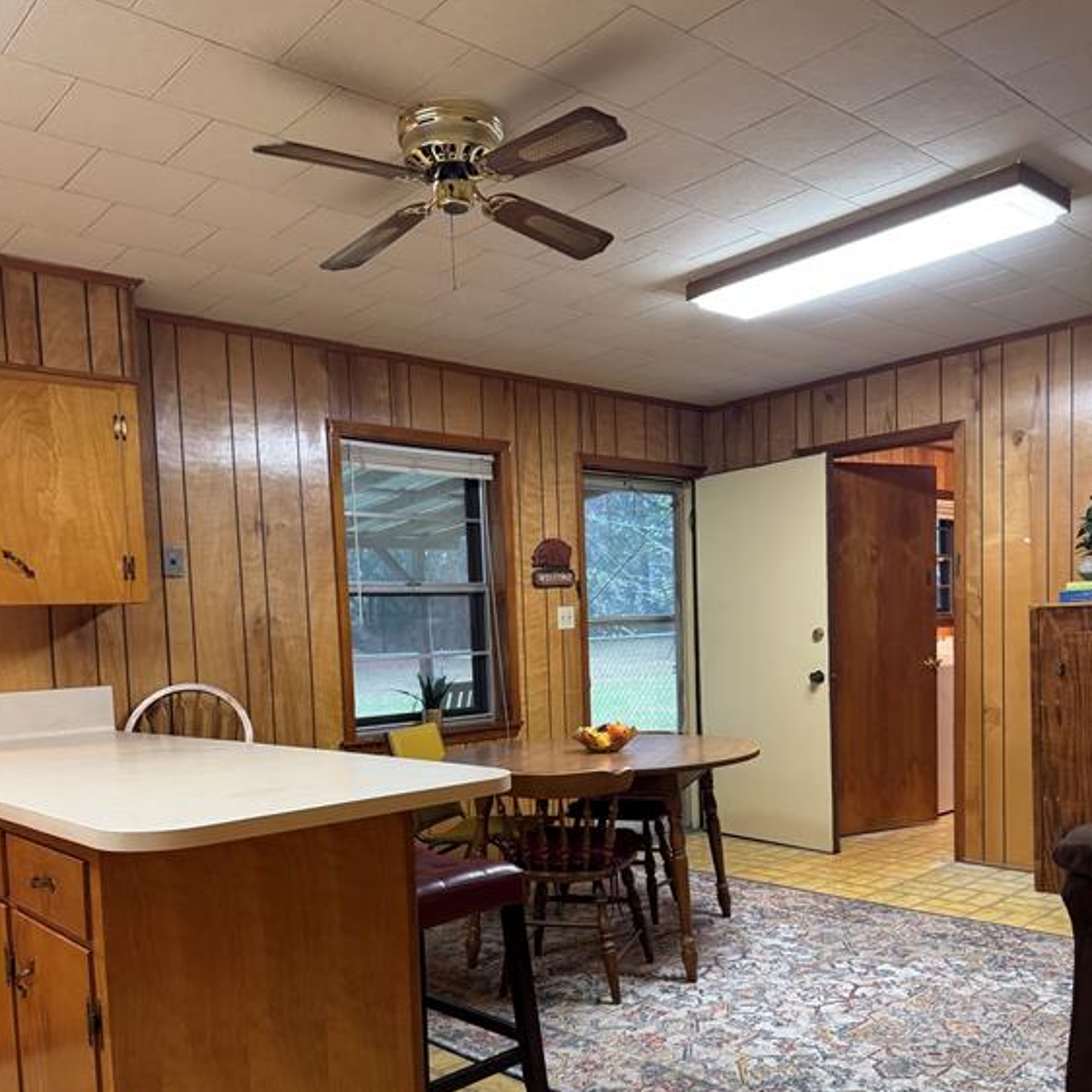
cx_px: 546
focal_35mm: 29
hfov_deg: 55.6
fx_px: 1035
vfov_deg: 54.7
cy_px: 707
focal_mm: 6.76
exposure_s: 1/60
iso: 500
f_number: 1.78
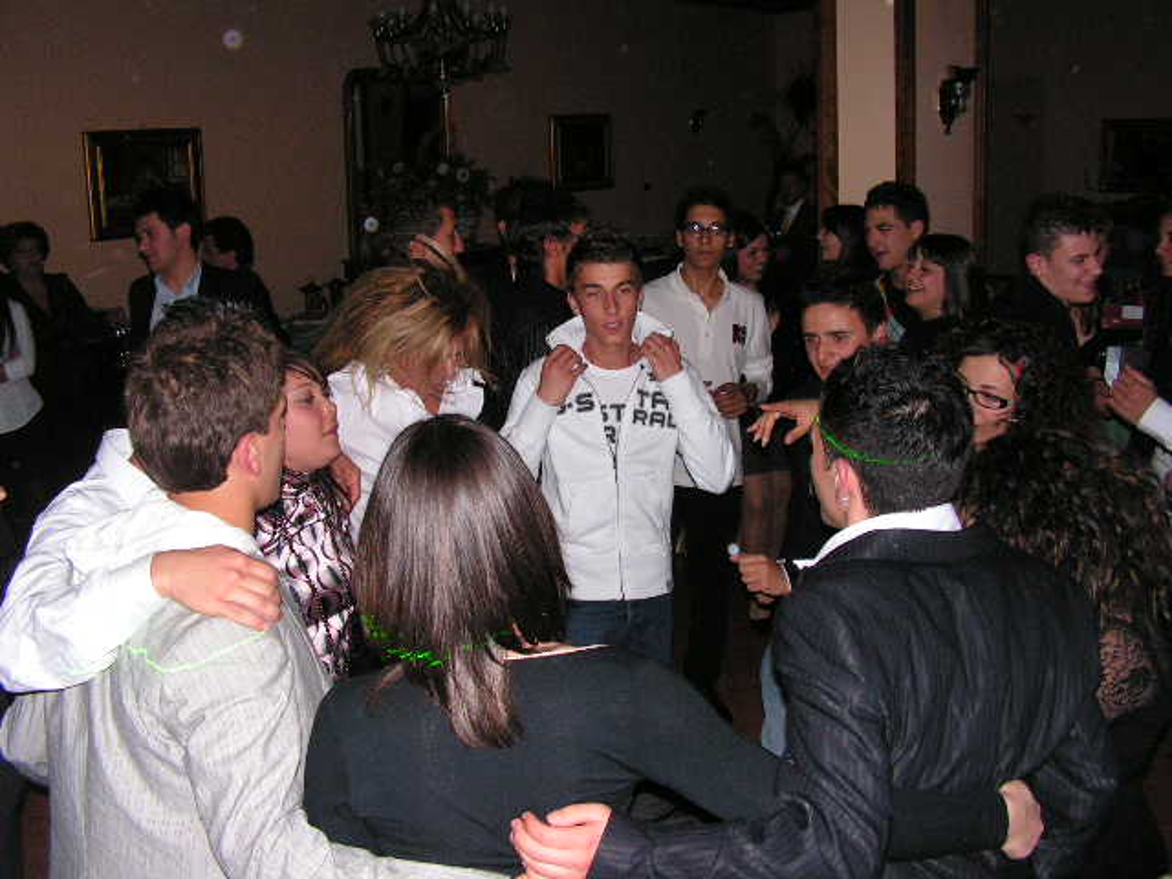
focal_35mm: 36
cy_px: 440
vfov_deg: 39.7
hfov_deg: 51.4
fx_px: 1219
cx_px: 586
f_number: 3.2
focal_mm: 6
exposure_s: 1/40
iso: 200
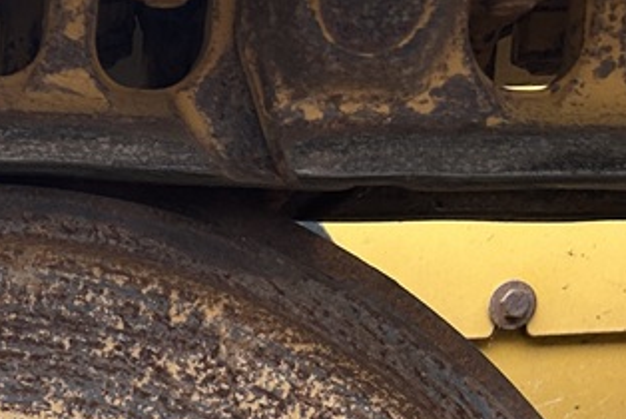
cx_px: -290
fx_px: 1810
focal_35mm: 104
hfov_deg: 17.7
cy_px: 901
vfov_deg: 11.5
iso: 50
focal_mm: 5.7
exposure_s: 1/502
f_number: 1.5
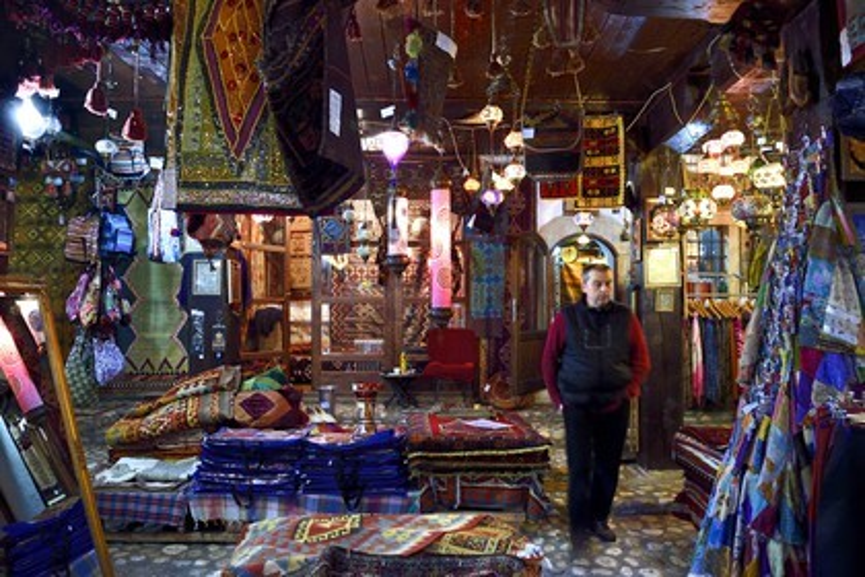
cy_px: 288
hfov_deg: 73.7
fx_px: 577
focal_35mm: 24
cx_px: 432
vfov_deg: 53.1
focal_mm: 24
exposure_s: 1/13
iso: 1600
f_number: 4.5
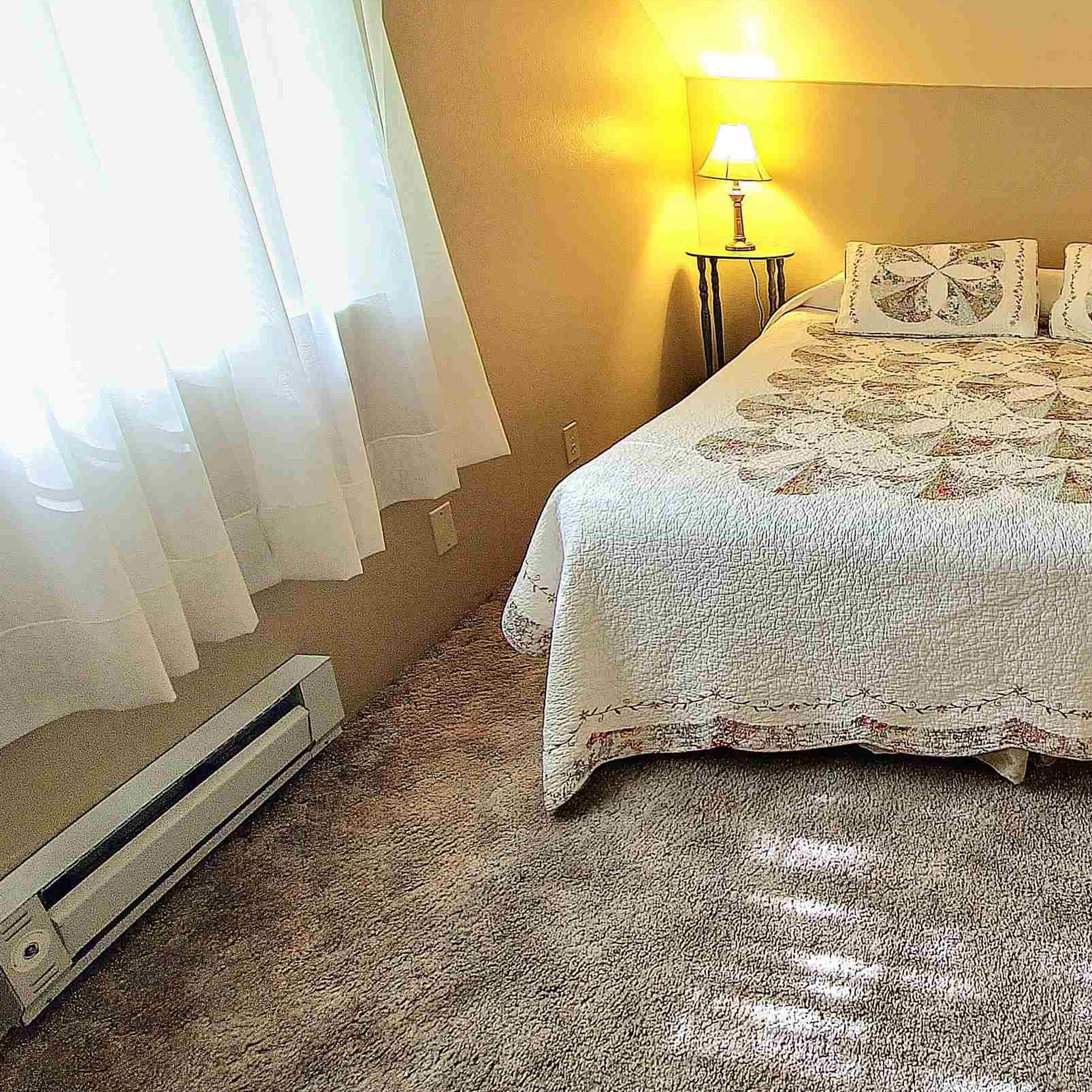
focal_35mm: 22
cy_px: 443
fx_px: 785
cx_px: 991
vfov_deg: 69.0
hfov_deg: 58.9
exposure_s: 1/60.2
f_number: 2.2
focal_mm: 2.2
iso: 250
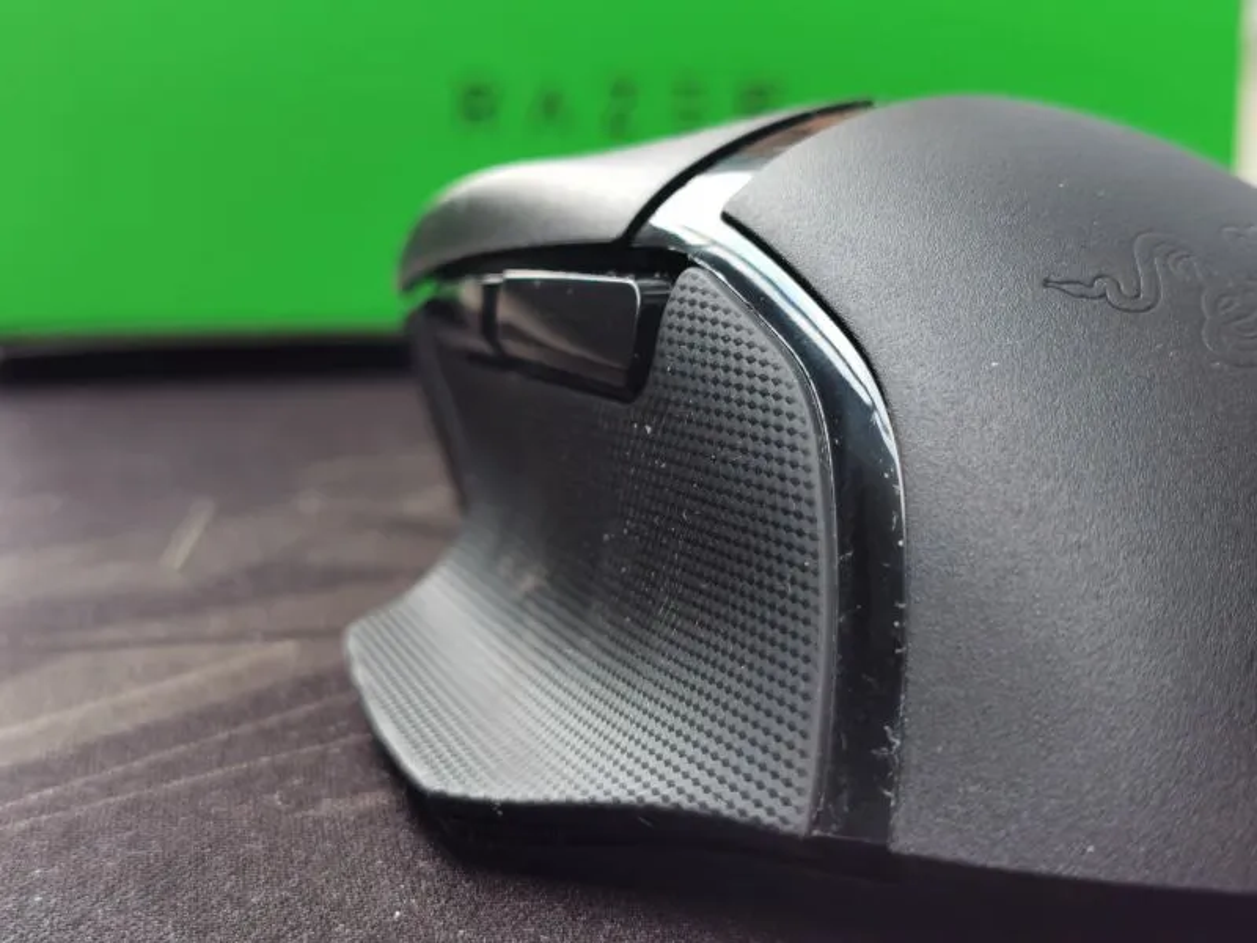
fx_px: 2179
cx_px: 628
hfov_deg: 32.2
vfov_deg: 24.4
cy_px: 472
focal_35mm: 60
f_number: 1.6
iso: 125
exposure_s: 1/50
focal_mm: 5.56
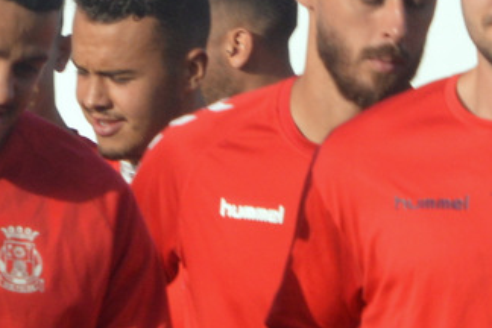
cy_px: 456
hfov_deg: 1.7
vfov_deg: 1.1
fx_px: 17082
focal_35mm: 1250
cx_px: 173
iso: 400
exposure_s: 1/400
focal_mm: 180
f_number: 14
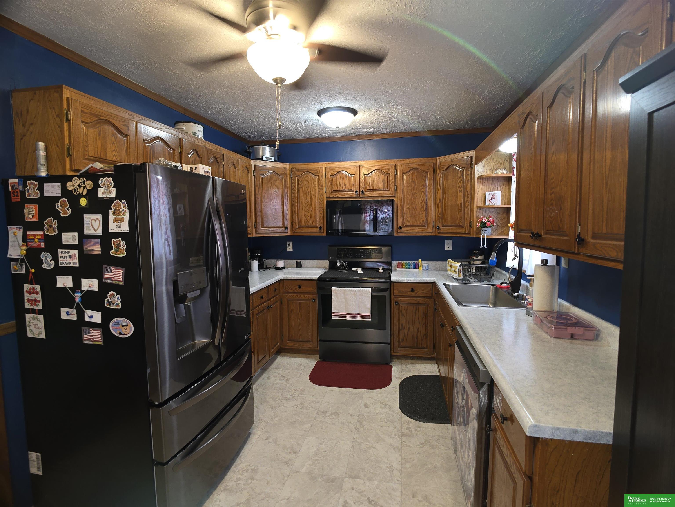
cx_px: 338
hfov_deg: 73.9
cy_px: 254
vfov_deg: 58.9
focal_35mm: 23
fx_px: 448
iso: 100
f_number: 1.7
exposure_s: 1/24
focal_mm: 6.3
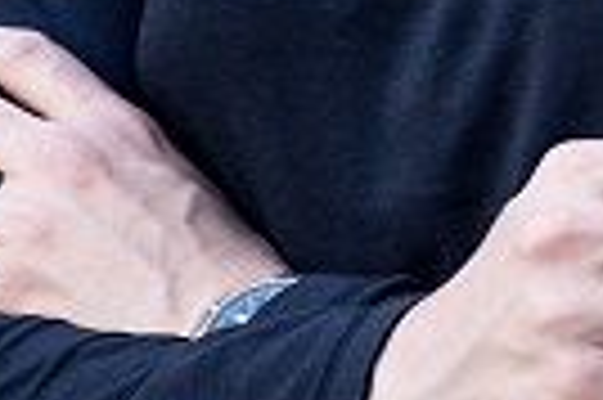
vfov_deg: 1.0
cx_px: 1100
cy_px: -542
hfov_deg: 1.5
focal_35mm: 1348
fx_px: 22551
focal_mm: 200
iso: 640
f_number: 4.5
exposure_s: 1/250
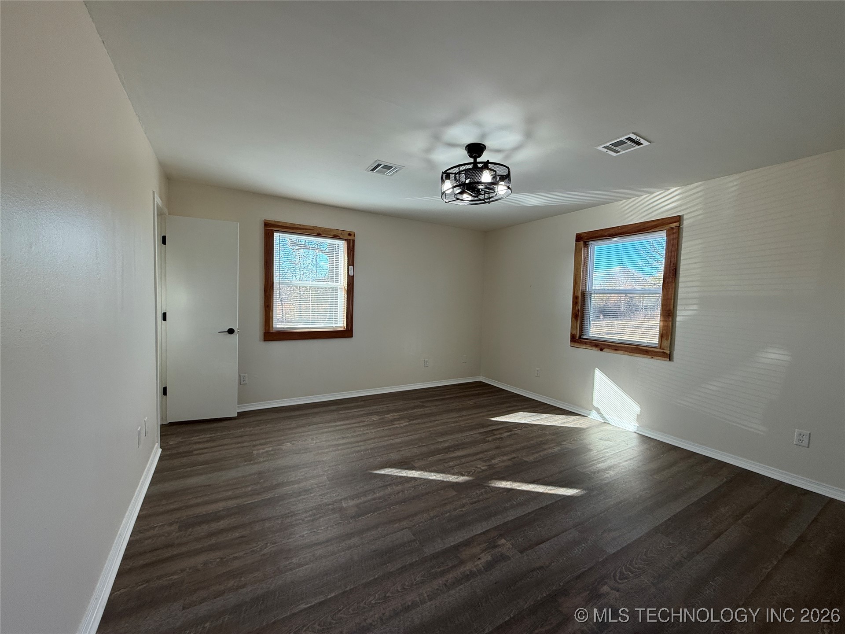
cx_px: 422
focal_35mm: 14
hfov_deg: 102.1
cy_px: 317
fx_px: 342
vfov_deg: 85.7
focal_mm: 2.22
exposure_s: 1/120
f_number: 2.2
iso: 80
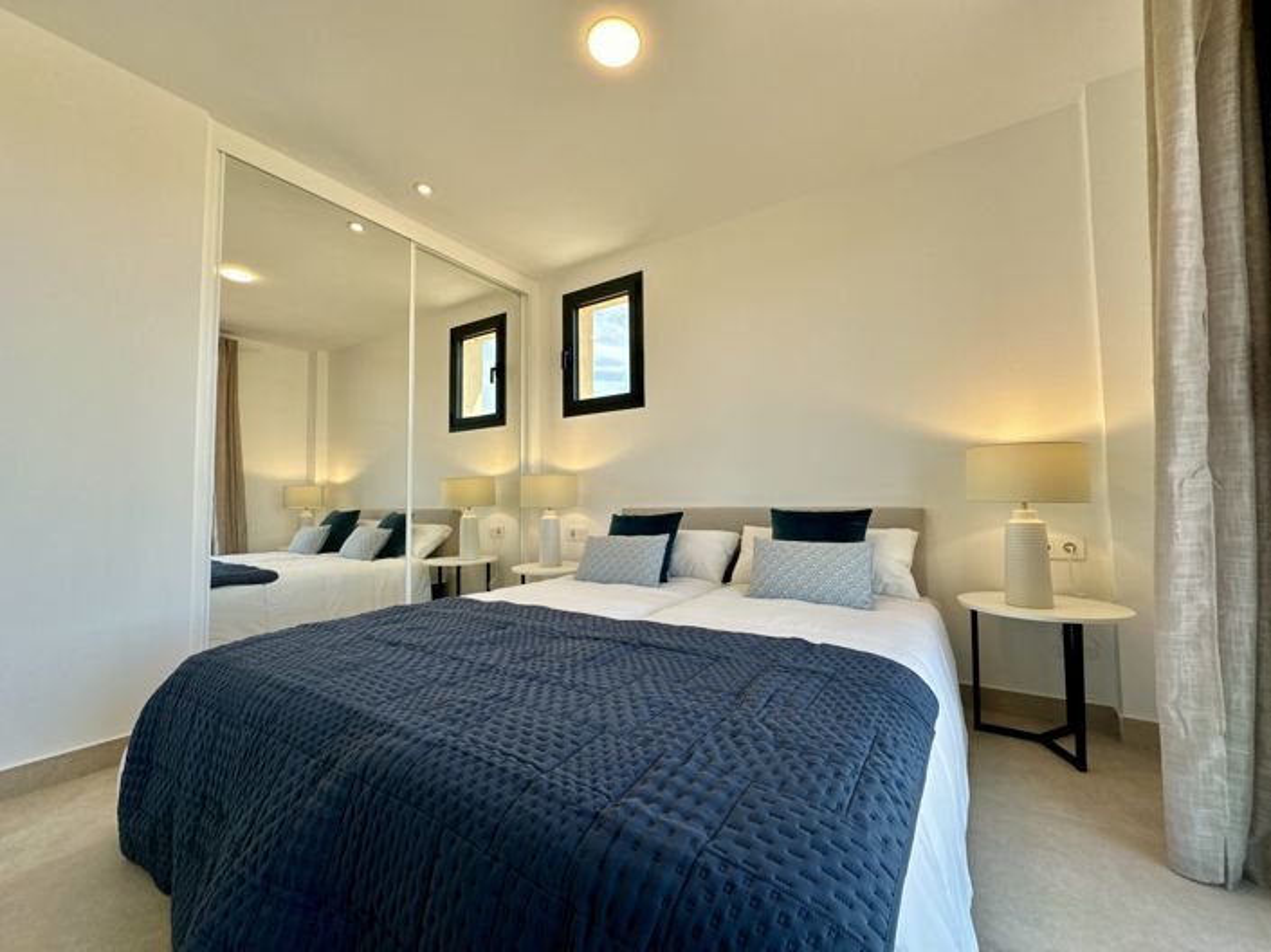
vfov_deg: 85.6
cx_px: 636
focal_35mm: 14
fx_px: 514
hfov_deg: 102.1
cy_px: 476
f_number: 2.2
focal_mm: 2.22
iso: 40
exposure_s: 1/271
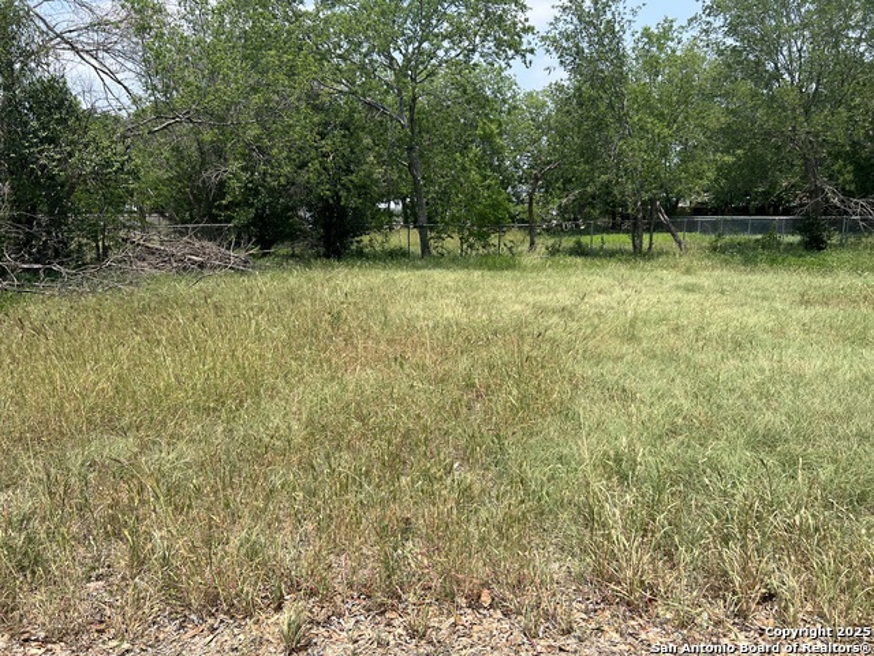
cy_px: 328
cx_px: 437
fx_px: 656
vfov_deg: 53.1
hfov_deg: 67.3
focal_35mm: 26
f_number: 1.5
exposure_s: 1/3077
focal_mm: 5.7
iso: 50
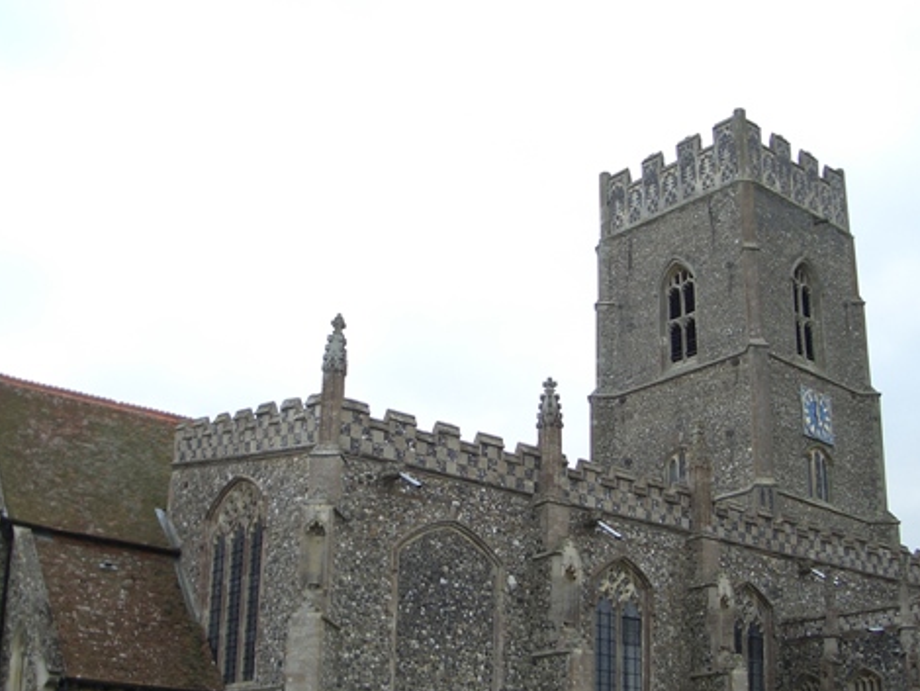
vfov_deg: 30.2
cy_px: 399
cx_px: 434
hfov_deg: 39.6
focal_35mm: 48
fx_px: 1276
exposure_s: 1/125
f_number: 2.6
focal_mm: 5.8
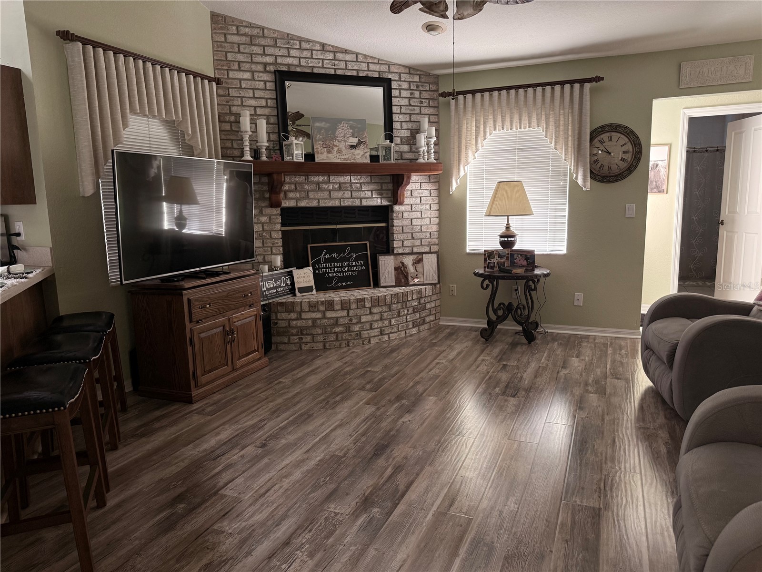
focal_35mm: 24
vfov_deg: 56.8
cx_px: 381
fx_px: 528
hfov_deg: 71.6
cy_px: 286
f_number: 1.78
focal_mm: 6.76
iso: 200
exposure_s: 1/82
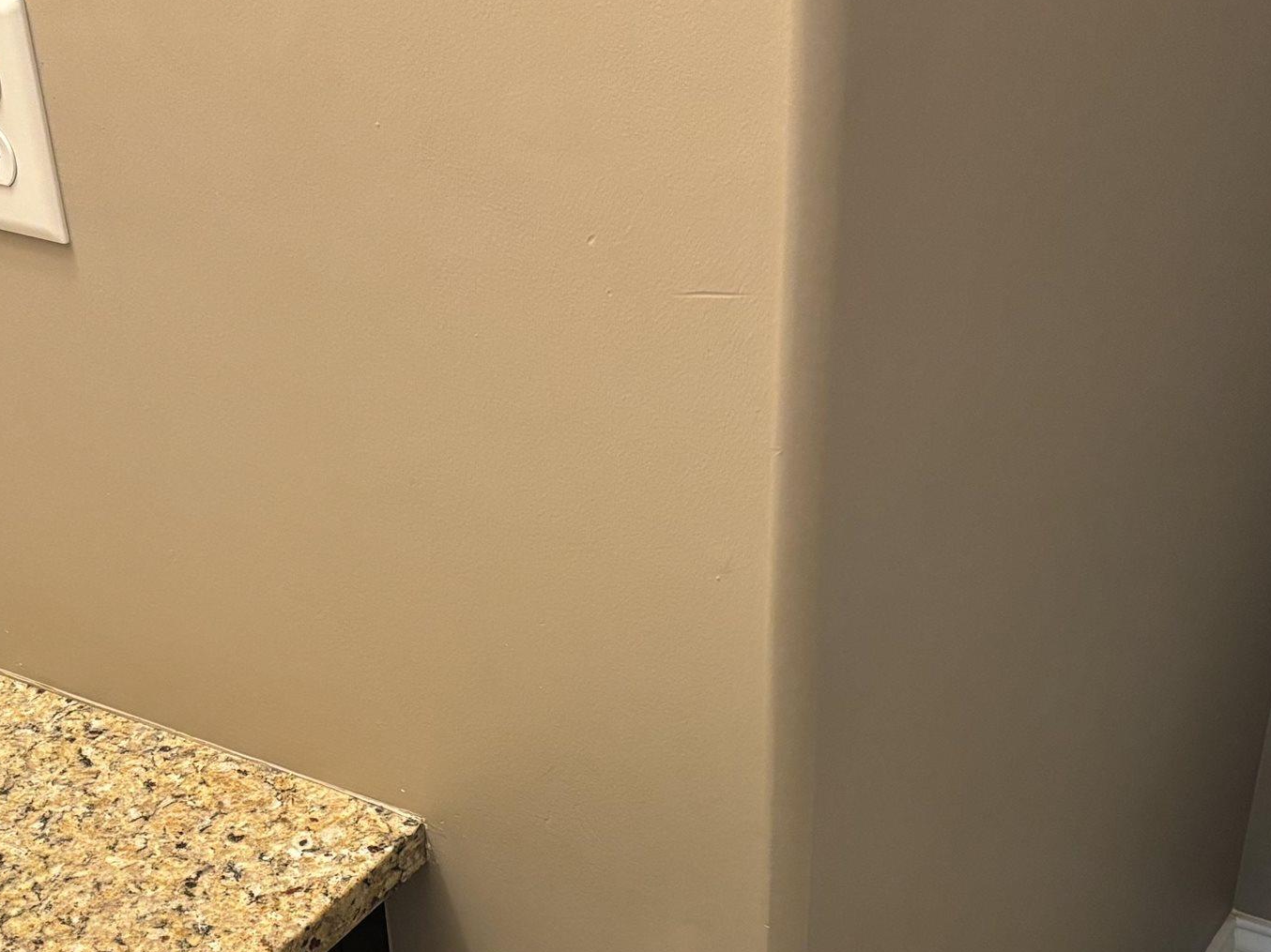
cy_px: 858
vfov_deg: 24.1
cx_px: 697
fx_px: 2166
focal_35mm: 59
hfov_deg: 32.7
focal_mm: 5.96
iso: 400
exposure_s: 1/60
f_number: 1.6
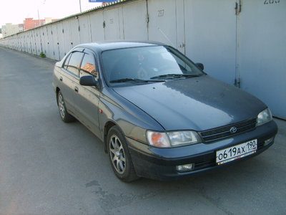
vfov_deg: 40.7
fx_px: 289
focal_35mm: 35
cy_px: 108
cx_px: 143
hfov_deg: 52.6
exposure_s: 1/125
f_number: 2.8
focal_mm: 5.8
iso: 50
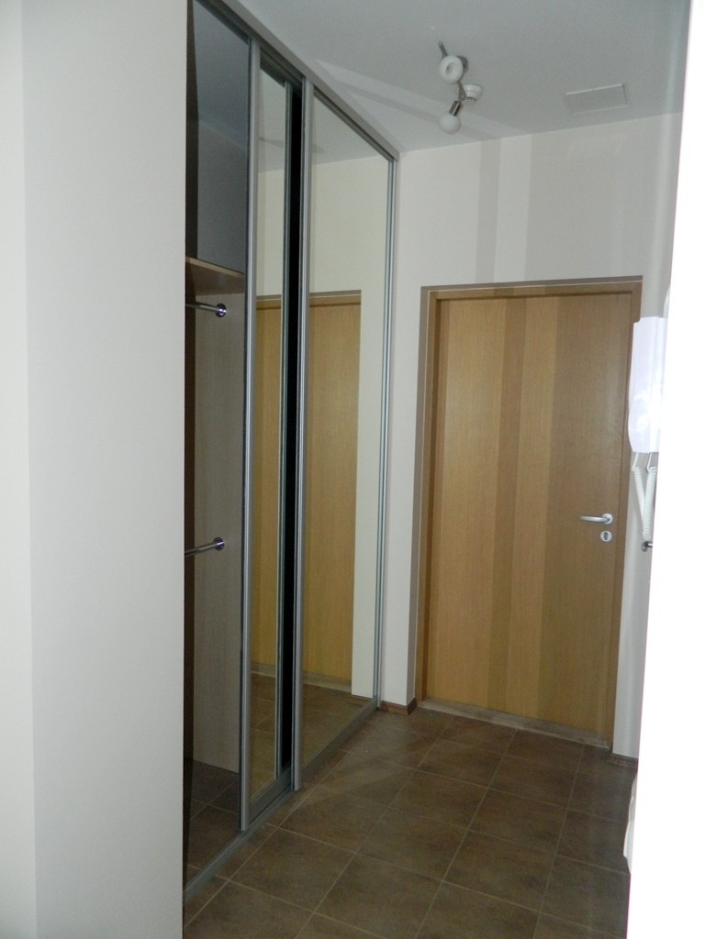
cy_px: 470
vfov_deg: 69.4
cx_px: 352
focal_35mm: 25
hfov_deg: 54.9
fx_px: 679
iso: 200
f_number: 3.1
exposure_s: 1/30
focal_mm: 4.5
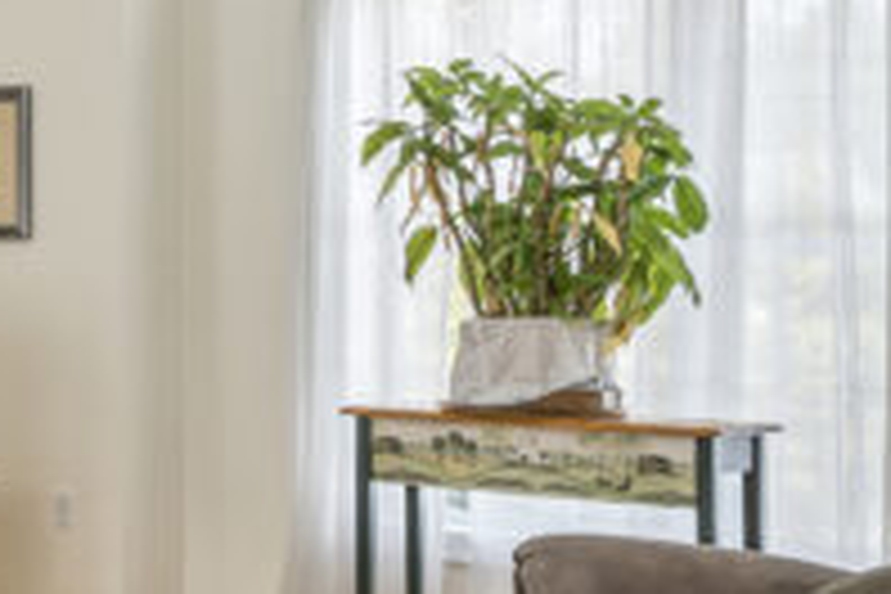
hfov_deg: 17.3
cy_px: 263
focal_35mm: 88
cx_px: -855
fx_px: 2178
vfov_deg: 15.5
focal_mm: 17
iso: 250
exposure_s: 1/6
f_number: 8
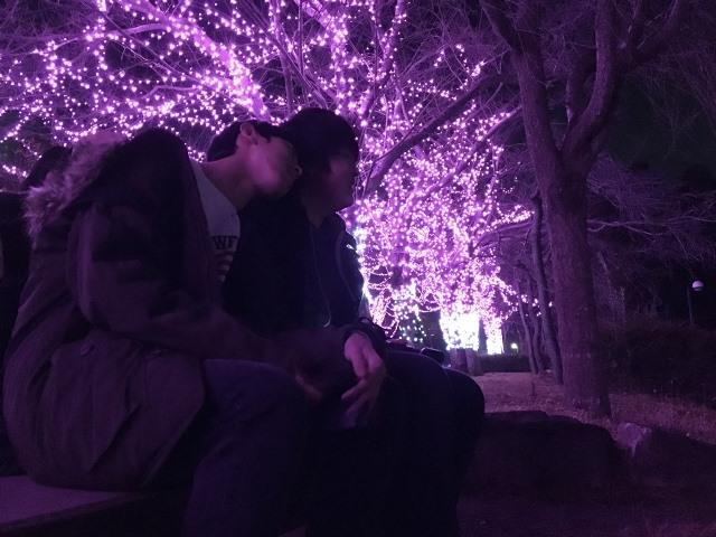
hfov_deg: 61.7
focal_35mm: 29
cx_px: 358
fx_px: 600
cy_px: 268
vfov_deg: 48.2
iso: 2000
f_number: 2.2
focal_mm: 4.2
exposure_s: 1/17
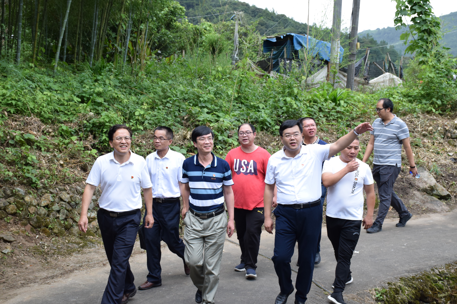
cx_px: 228
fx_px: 666
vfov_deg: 25.8
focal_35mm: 52
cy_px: 152
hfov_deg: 37.9
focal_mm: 35
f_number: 10
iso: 640
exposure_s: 1/400
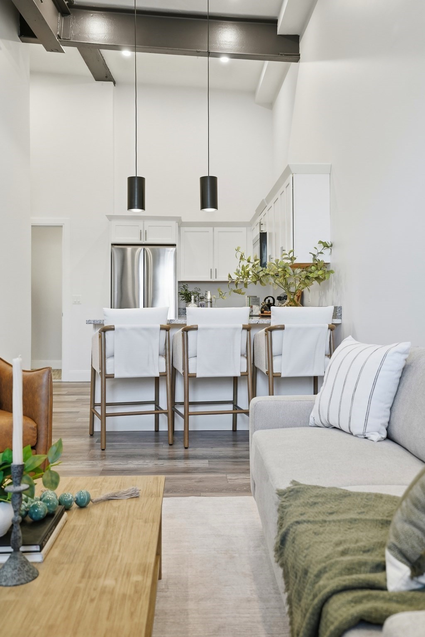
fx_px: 620
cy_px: 318
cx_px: 212
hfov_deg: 37.9
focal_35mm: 35
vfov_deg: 54.4
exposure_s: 1/640
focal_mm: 35
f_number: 5.6
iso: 800
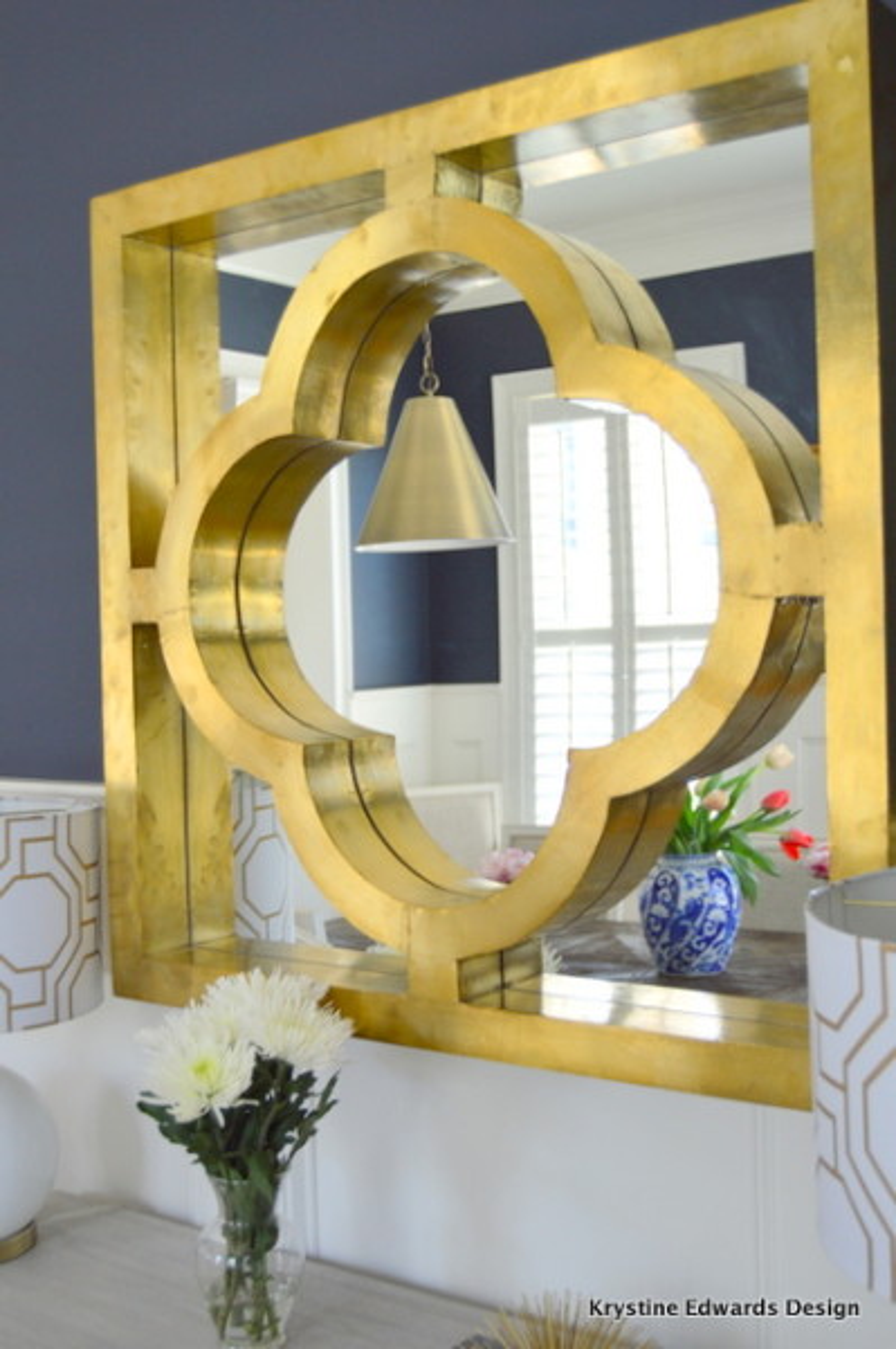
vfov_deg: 49.6
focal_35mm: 39
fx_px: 1458
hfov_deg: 34.2
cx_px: 448
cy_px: 674
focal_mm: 26
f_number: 4
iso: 280
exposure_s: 1/40
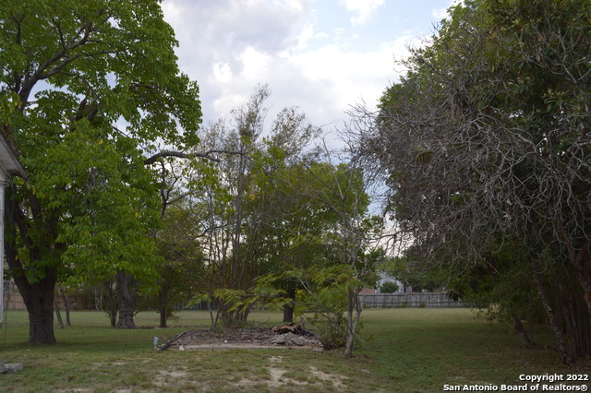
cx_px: 296
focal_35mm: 39
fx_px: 640
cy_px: 196
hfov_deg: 49.6
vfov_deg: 34.2
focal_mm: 26
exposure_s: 1/200
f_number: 5.6
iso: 100
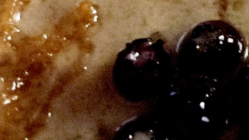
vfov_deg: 6.0
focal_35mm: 189
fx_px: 1248
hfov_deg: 9.9
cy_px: -251
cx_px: 615
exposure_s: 1/5
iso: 1600
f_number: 1.5
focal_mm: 5.7
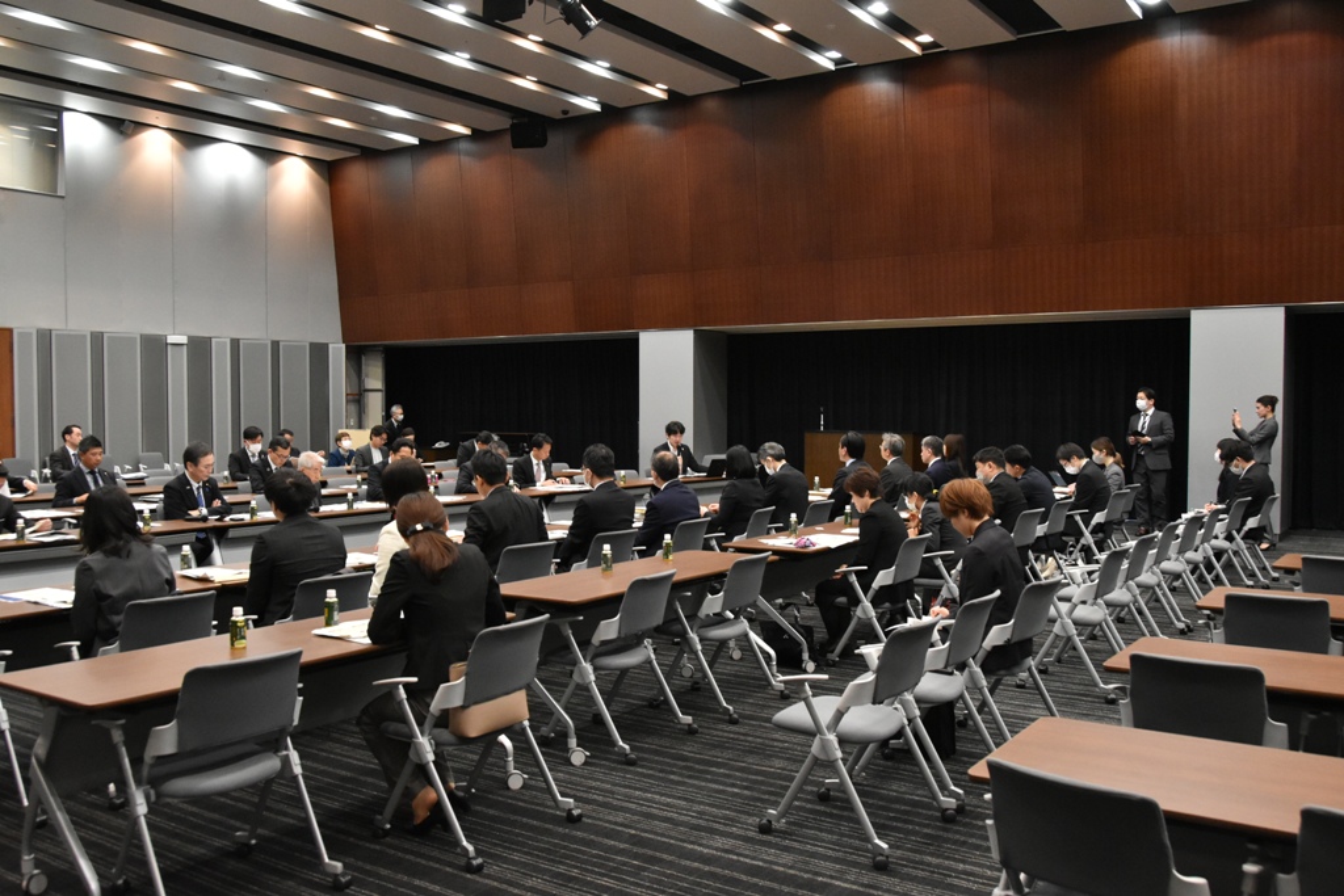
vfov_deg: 43.6
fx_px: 1120
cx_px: 672
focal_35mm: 30
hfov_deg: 61.9
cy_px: 448
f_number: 5.6
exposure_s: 1/125
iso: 2500
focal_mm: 20
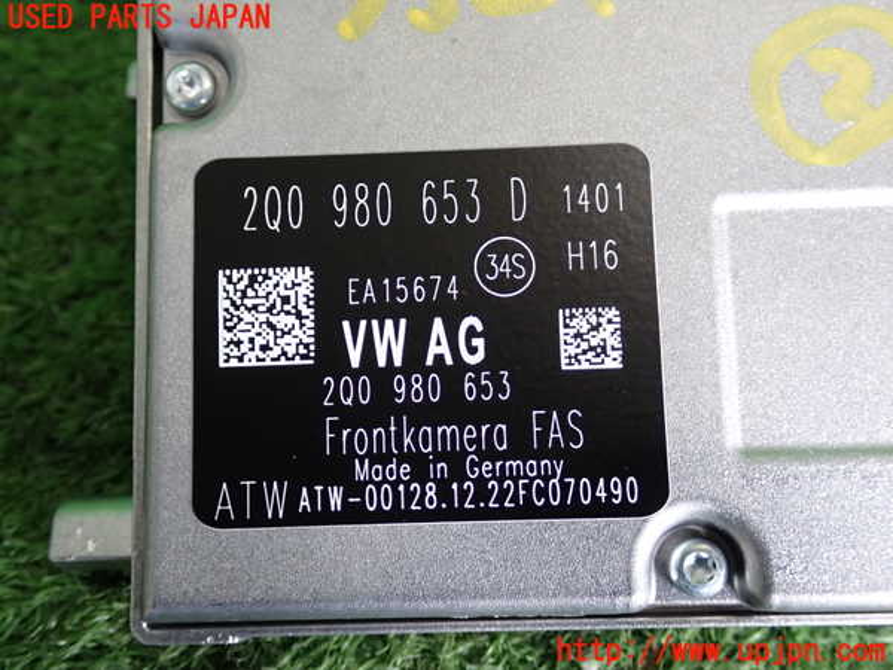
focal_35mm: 44
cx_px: 446
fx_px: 1135
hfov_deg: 42.9
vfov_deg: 32.9
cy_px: 335
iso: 250
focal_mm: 7.84
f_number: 2.9
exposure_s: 1/40
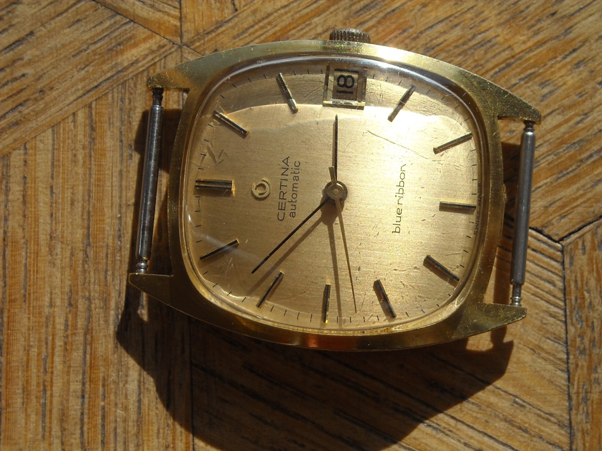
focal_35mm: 105
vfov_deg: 14.1
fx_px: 1826
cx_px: 301
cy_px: 226
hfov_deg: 18.7
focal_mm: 17.1
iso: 64
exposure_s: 1/141
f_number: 9.3
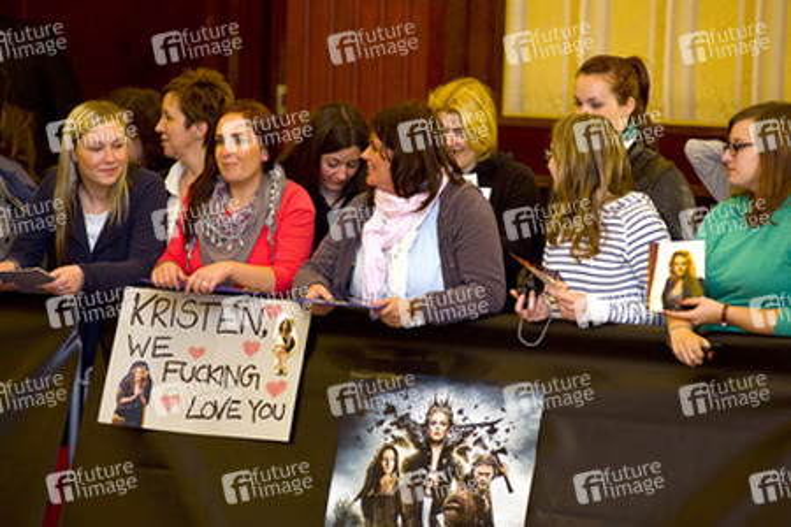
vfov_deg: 8.1
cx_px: 396
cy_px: 264
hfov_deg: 12.1
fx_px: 3735
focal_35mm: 170
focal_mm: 170
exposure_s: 1/200
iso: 1000
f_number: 4.5
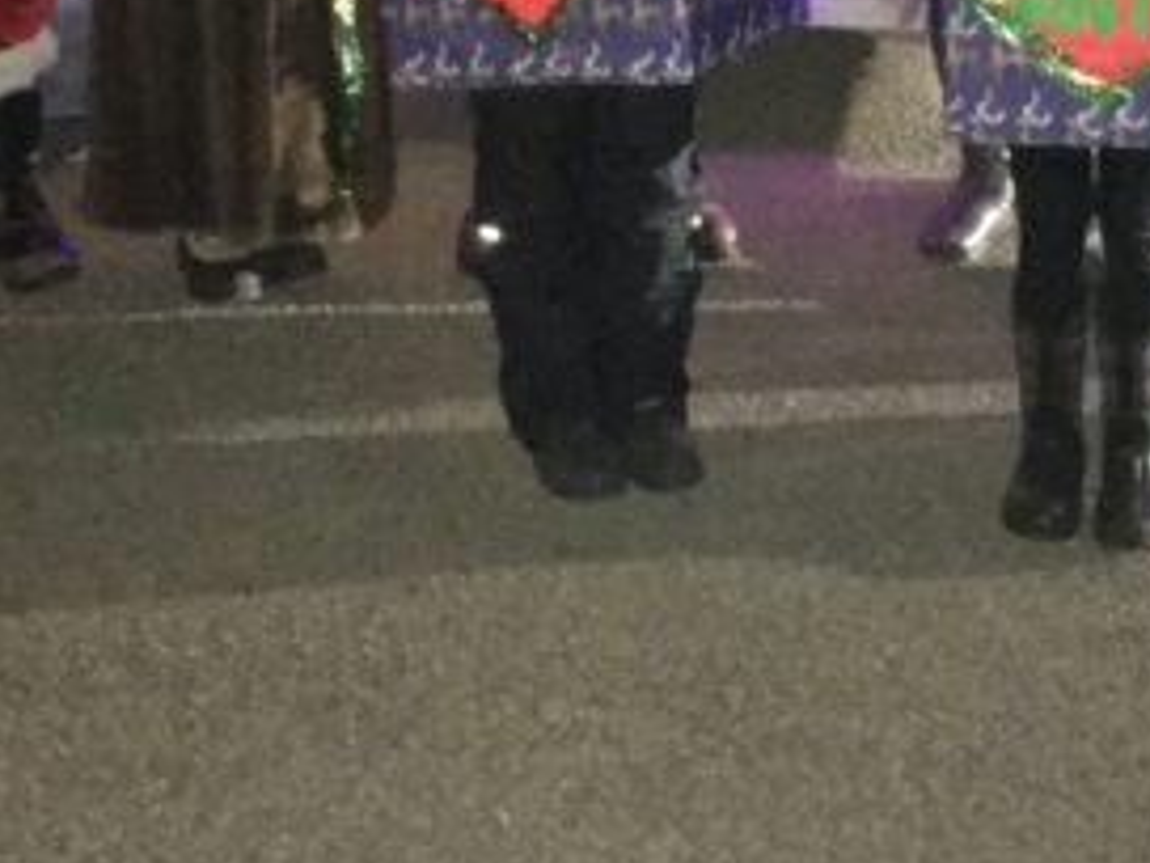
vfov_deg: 16.9
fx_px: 2724
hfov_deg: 23.8
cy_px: -271
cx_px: 600
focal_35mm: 82
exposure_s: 1/16
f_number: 2.2
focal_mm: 4.15
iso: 1250
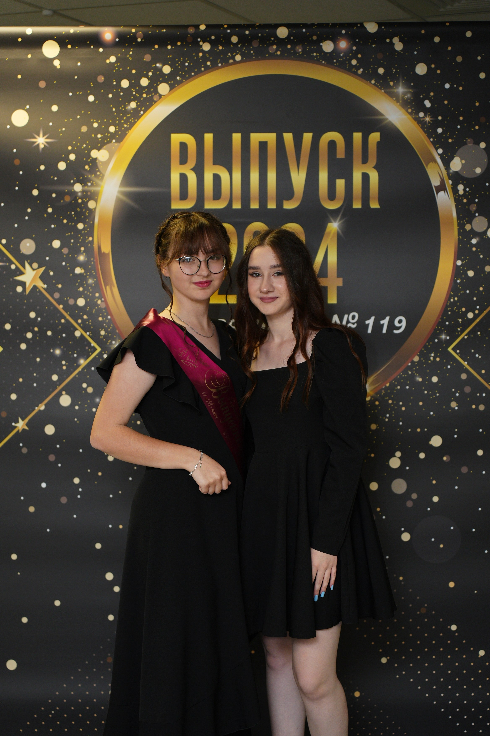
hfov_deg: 22.3
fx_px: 1245
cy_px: 368
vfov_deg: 32.9
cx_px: 245
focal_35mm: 61
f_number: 2.8
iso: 800
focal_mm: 61
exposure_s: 1/160
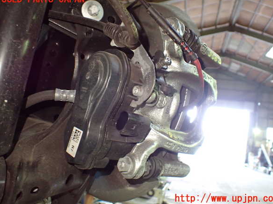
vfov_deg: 45.4
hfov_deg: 58.4
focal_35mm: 31
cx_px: 140
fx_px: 244
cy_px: 99
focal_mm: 5.4
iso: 800
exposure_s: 1/40
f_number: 2.3
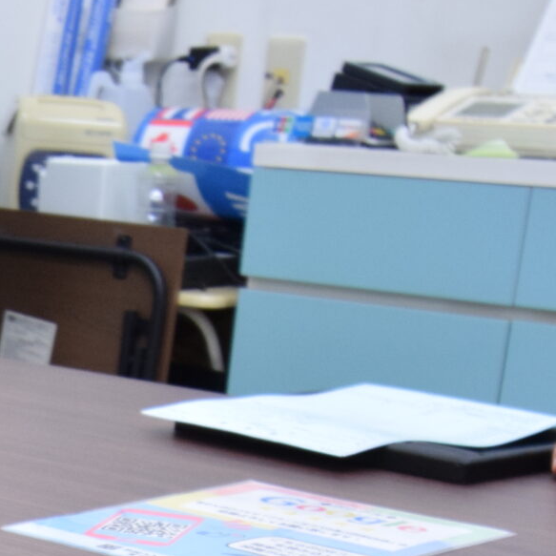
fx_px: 2035
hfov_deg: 14.7
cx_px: -230
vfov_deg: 14.6
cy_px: 795
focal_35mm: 112
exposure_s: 1/80
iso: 800
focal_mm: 20
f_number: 5.6
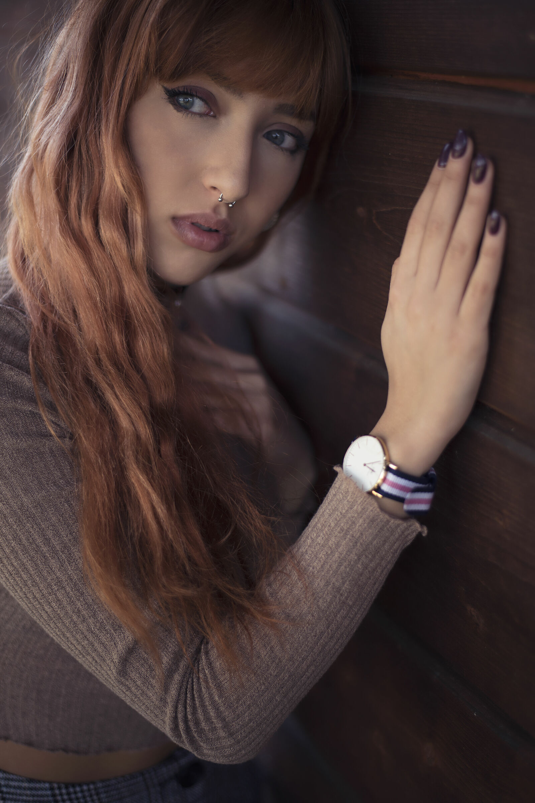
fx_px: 1114
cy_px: 402
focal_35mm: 50
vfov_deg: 39.6
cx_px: 268
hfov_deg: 27.0
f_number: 1.8
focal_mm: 50
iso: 100
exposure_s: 1/320
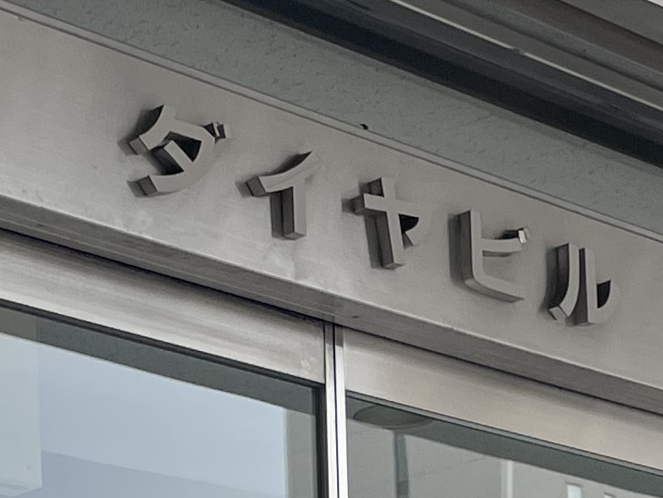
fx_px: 2797
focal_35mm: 146
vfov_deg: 9.6
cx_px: 442
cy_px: 953
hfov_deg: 13.5
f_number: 1.6
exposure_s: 1/654
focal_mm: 4.2
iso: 32
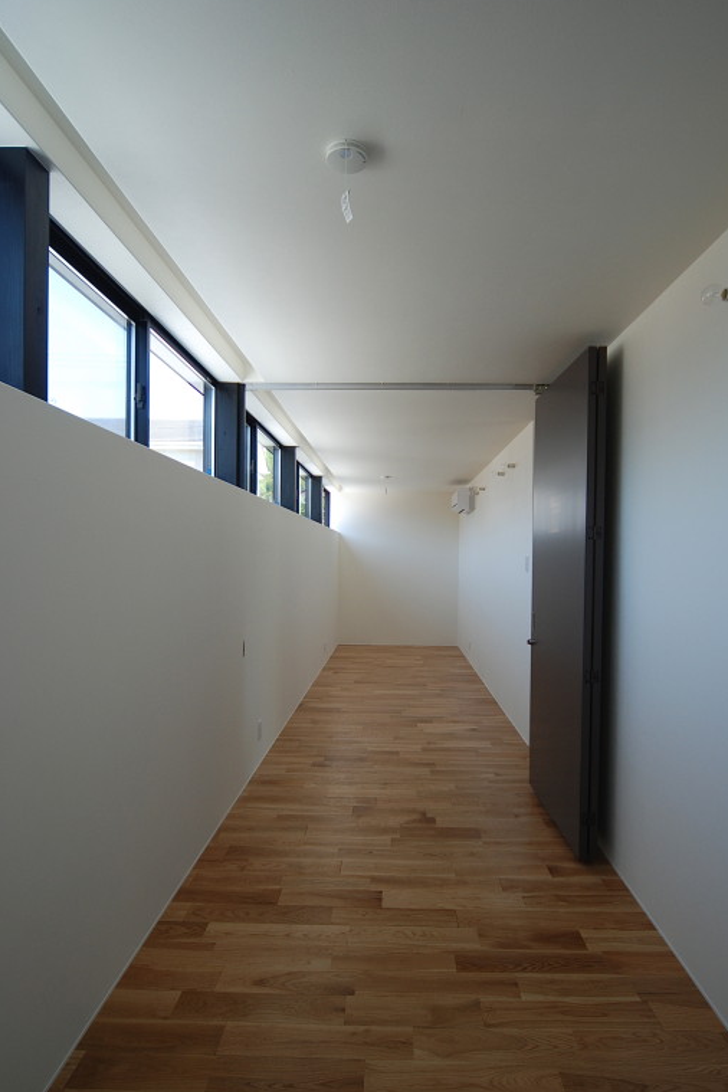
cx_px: 383
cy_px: 565
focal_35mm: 19
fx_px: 576
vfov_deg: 86.9
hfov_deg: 64.5
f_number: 5
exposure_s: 1/100
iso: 200
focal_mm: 12
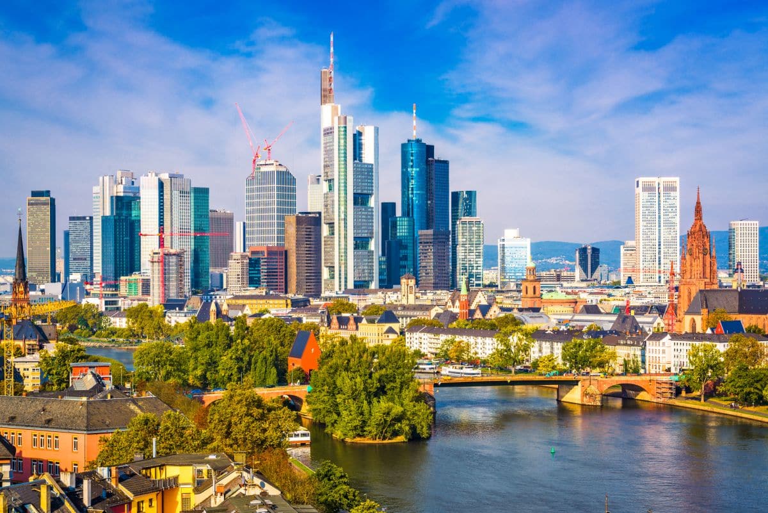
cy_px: 256
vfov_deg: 19.5
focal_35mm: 70
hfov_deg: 28.8
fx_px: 1494
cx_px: 384
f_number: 11
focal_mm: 70
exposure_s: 1/13
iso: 50
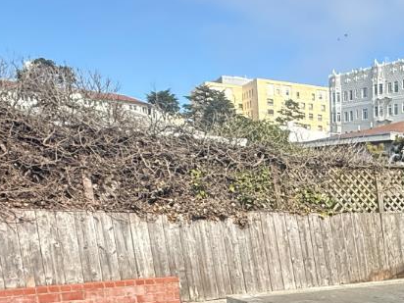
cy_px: 344
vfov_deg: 26.1
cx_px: 460
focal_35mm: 51
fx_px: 595
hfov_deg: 32.3
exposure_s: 1/1235
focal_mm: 2.22
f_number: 2.2
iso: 50
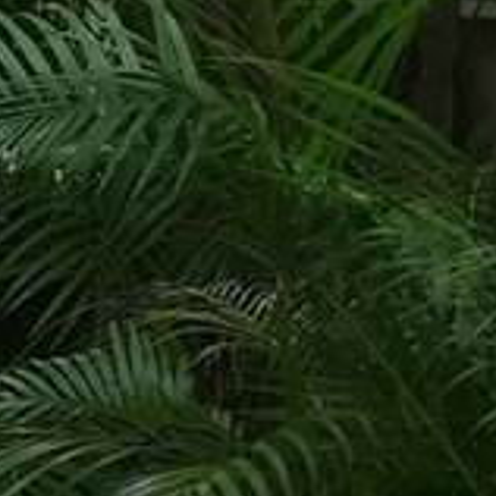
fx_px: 3372
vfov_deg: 8.4
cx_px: -1030
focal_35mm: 208
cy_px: 270
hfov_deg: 7.4
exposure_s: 1/120
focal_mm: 4.15
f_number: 2.2
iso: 40
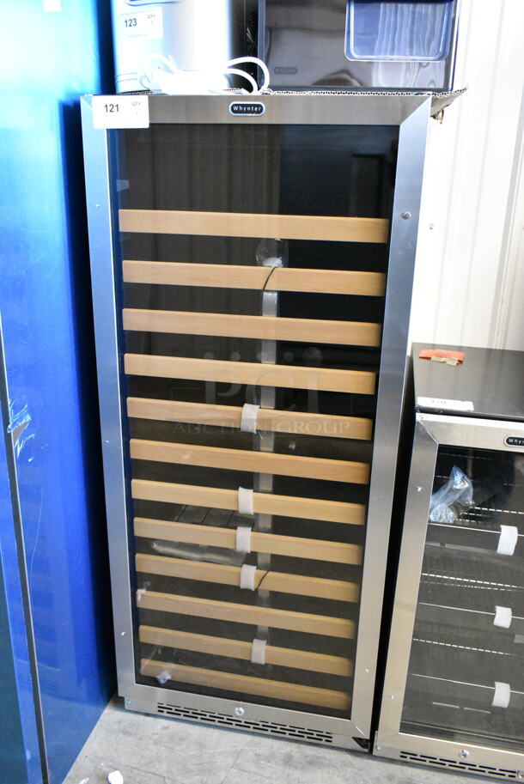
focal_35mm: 30
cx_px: 262
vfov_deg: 61.9
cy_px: 392
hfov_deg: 43.7
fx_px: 654
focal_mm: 20
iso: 6400
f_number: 4.5
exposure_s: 1/80
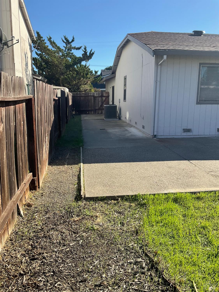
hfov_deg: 48.2
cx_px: 110
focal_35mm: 29
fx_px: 245
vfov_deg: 61.7
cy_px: 146
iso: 16
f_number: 1.8
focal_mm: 3
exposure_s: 1/1098
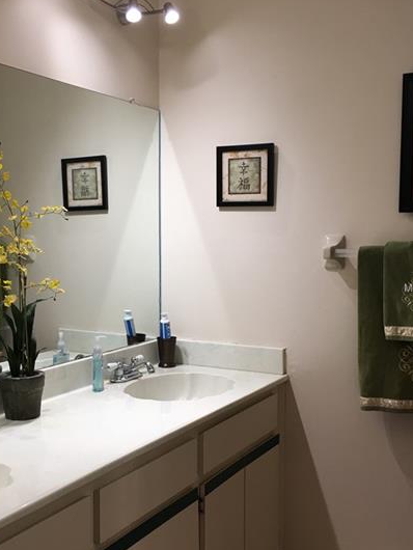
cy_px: 288
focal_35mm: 42
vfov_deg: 44.8
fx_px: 668
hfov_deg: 34.2
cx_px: 153
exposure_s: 1/40
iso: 25
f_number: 2.2
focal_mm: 4.15
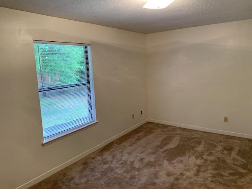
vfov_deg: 53.1
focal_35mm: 26
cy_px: 94
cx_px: 126
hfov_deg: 67.3
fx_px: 189
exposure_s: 1/60
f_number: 1.8
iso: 100
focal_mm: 4.25
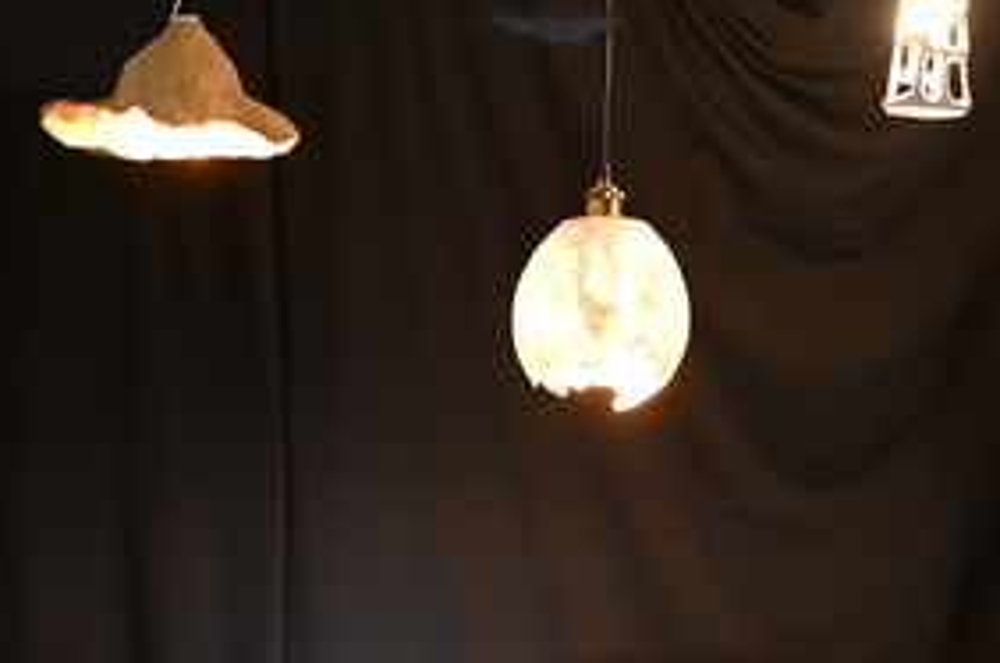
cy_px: 815
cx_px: 543
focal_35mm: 87
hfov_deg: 23.4
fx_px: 2413
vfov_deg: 15.1
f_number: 1.4
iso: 500
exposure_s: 1/80
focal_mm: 35
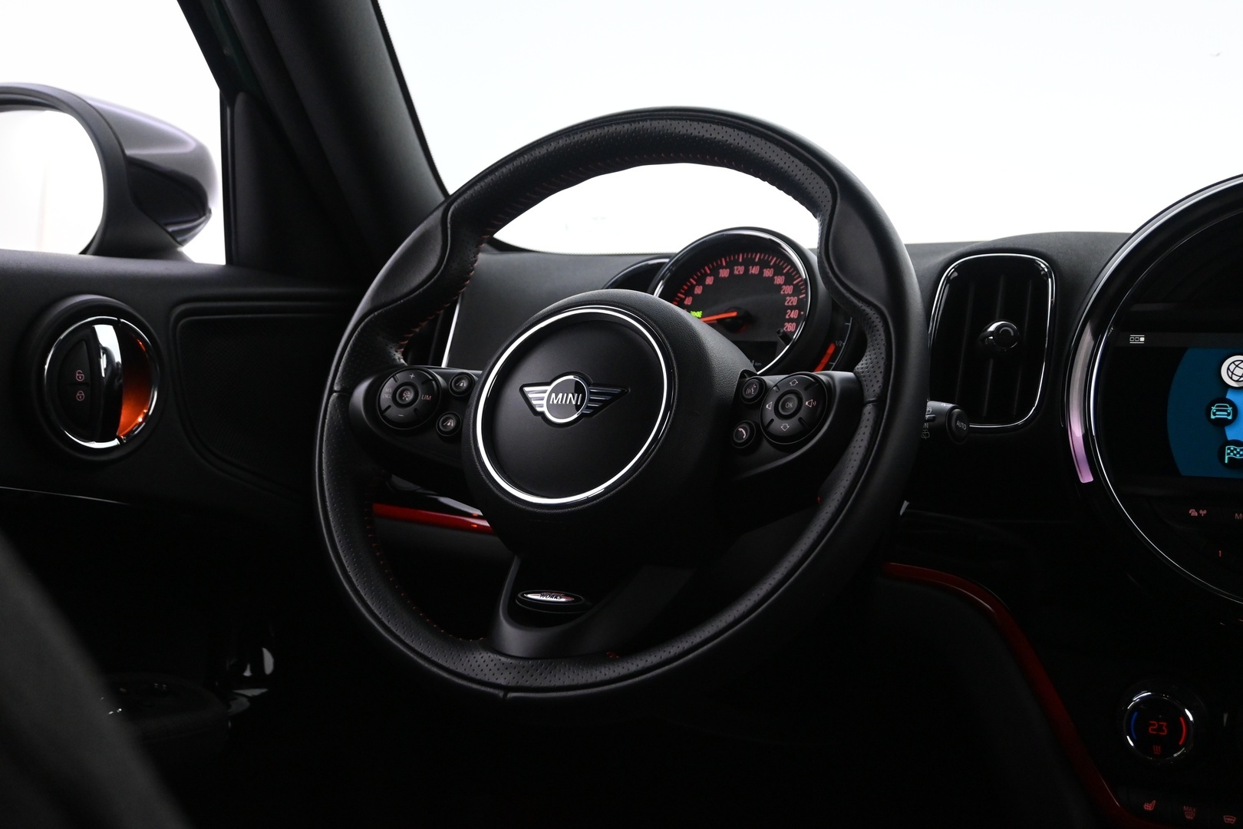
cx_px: 622
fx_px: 1424
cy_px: 414
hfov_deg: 47.2
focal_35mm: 41
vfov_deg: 32.4
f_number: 4.5
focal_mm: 27.5
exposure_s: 1/40
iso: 2500
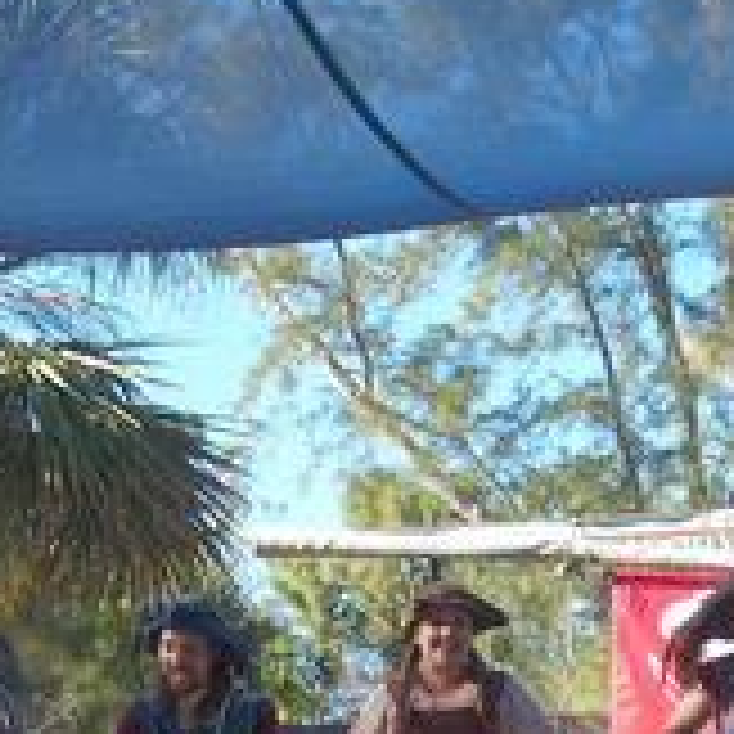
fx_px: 2927
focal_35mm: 122
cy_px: 693
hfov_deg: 14.3
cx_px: 477
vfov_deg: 14.1
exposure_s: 1/320
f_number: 3.5
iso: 100
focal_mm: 10.8
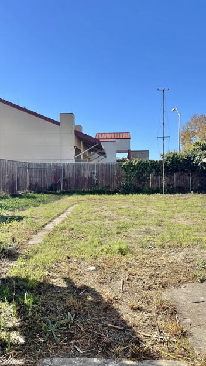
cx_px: 104
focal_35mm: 29
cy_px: 184
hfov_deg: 40.2
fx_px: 281
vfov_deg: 66.0
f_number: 1.5
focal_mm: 5.7
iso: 50
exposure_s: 1/2762
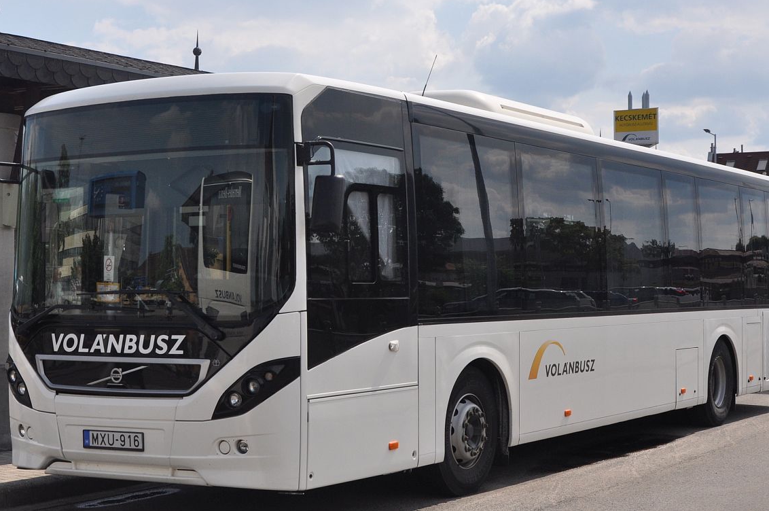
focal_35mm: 60
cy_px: 241
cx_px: 358
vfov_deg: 22.6
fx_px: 1280
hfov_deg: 33.4
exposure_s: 1/1600
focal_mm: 32
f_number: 6.3
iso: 400
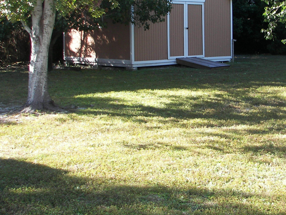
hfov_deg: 31.3
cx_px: 200
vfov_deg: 23.7
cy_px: 46
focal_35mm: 61
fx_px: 504
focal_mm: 6
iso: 50
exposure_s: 1/125
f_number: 2.8
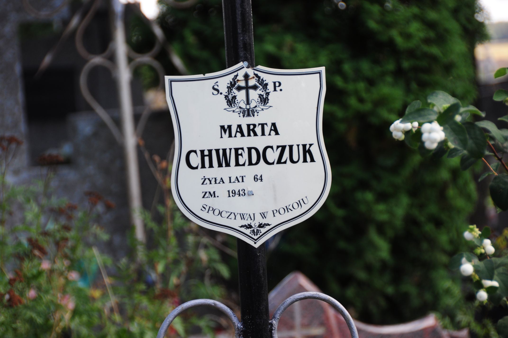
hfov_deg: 10.6
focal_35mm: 195
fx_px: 2748
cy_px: 169
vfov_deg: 7.0
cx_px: 254
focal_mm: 130
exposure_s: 1/160
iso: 250
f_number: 5.6
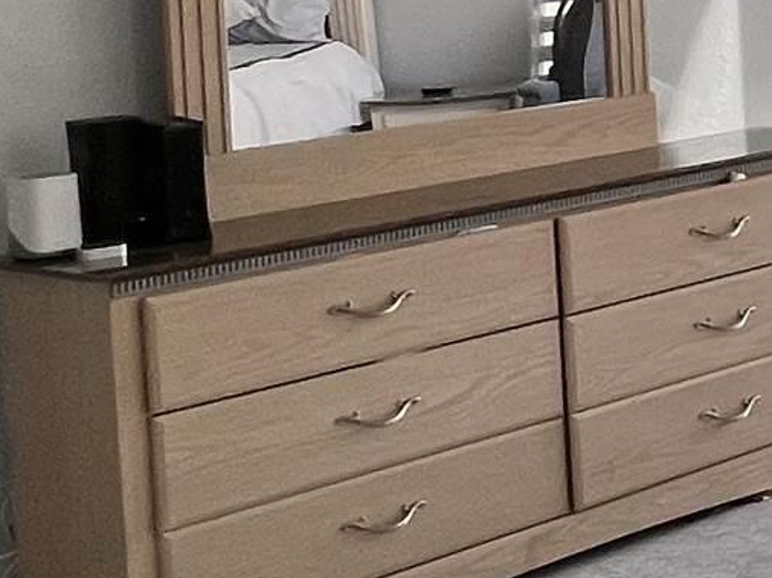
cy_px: -95
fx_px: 1761
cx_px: 1715
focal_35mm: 79
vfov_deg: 17.8
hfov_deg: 16.1
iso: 32
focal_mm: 1.57
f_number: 1.8
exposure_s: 1/128
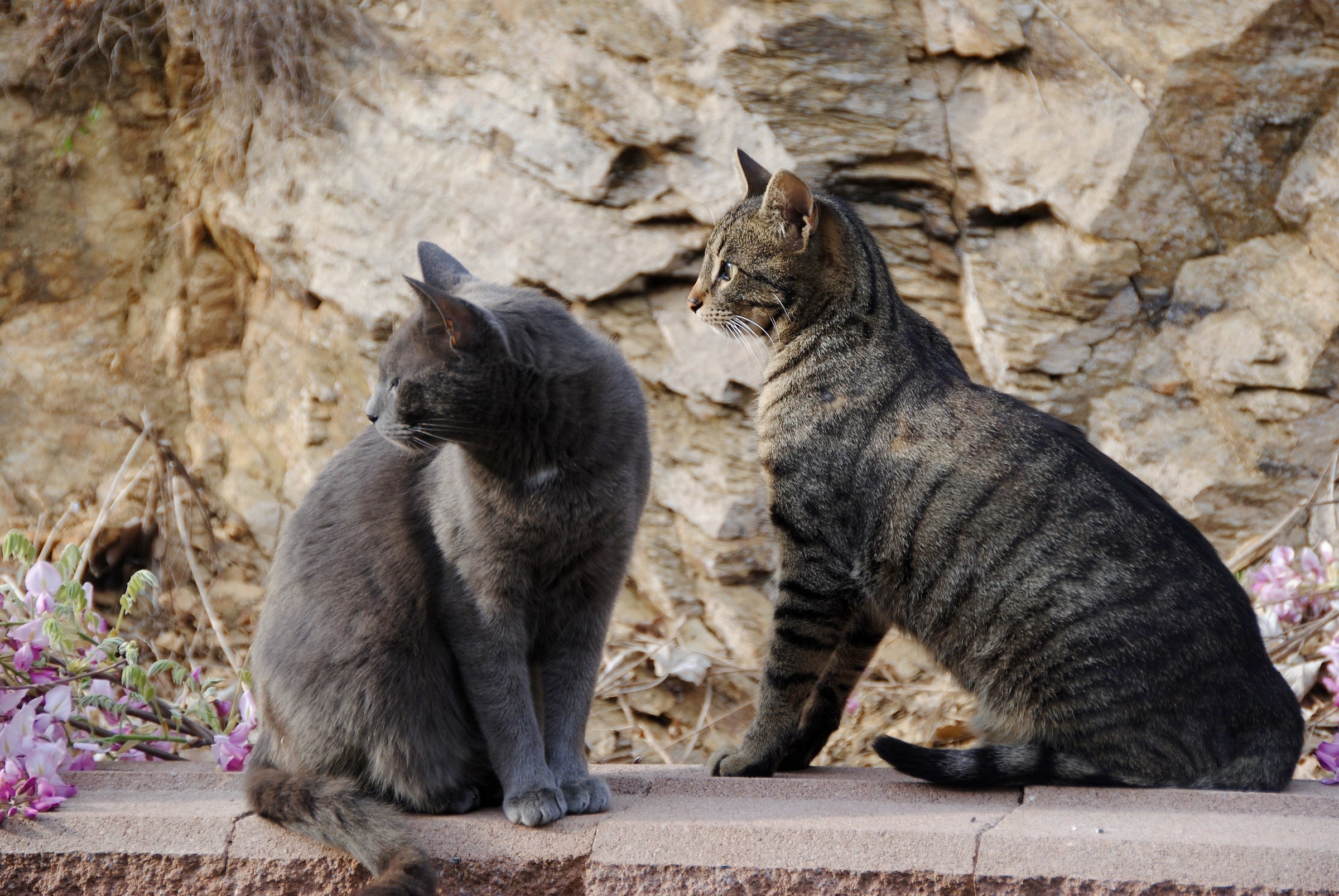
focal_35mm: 138
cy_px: 448
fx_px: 5138
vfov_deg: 10.0
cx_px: 670
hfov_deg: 14.8
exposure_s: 1/250
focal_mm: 92
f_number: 5.6
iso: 200
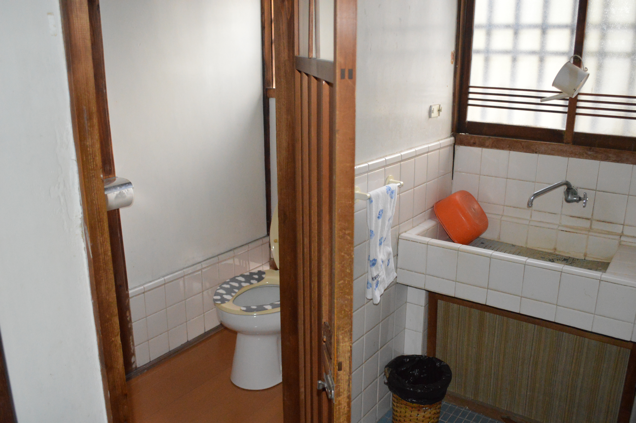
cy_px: 212
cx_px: 318
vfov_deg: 39.9
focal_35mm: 33
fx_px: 582
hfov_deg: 57.3
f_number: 3.8
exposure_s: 1/60
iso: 2800
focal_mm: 22
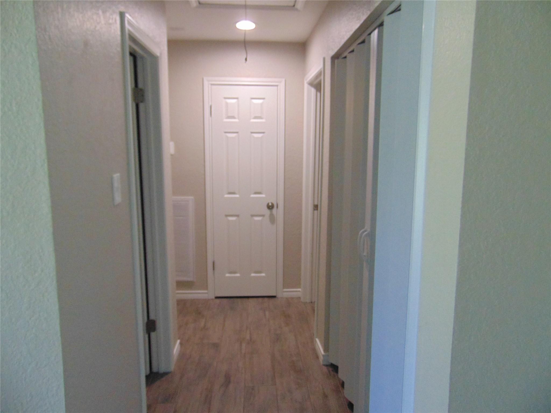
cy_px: 206
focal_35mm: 25
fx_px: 398
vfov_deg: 54.9
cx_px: 276
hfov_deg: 69.4
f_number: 3
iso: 320
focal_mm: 4.5
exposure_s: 1/30
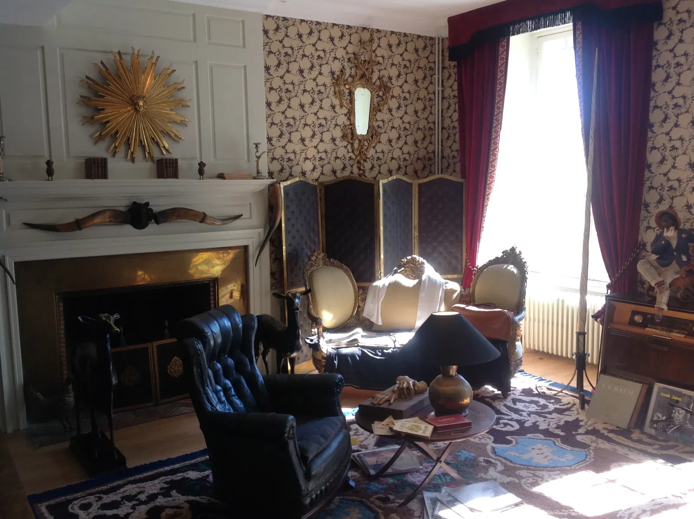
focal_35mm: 35
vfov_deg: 40.6
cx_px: 347
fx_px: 701
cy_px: 260
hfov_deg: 52.7
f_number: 2.4
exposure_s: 1/30
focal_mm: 4.28
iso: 50
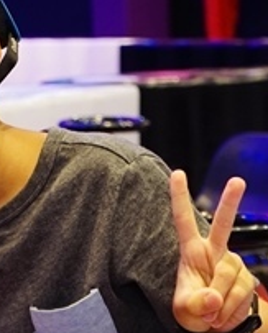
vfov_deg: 14.4
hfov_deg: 11.5
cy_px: 86
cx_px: -21
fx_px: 1316
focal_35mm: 133
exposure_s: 1/60
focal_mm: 36
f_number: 4
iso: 1600
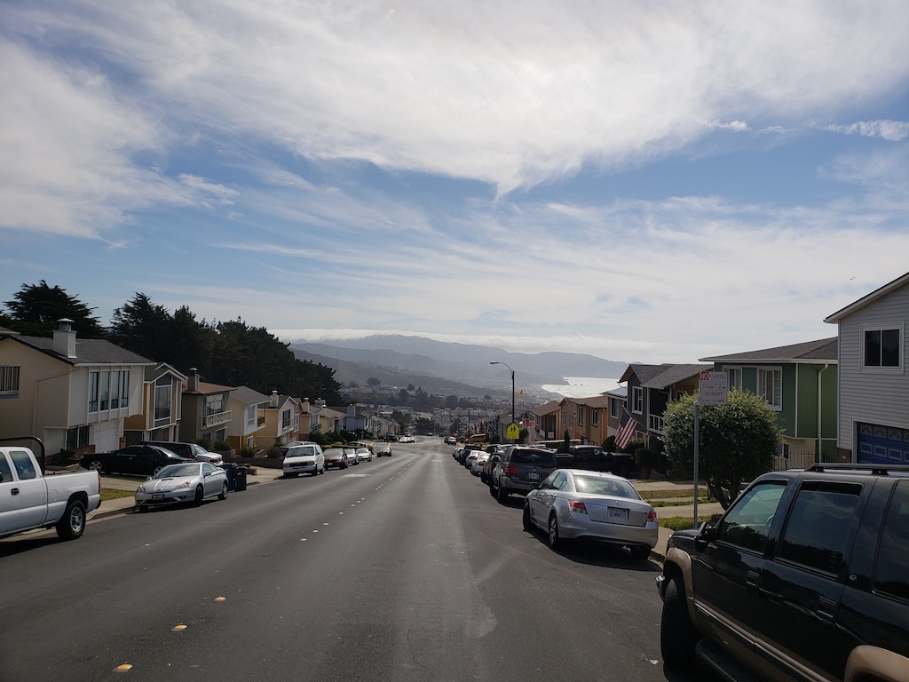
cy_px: 341
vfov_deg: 53.1
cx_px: 454
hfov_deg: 67.3
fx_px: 683
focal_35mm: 26
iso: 50
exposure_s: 1/4142
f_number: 2.4
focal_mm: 4.3
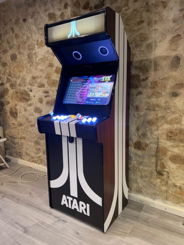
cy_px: 122
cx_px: 92
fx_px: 184
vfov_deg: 67.3
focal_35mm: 26
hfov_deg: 53.0
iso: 320
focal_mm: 4.25
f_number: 1.8
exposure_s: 1/25
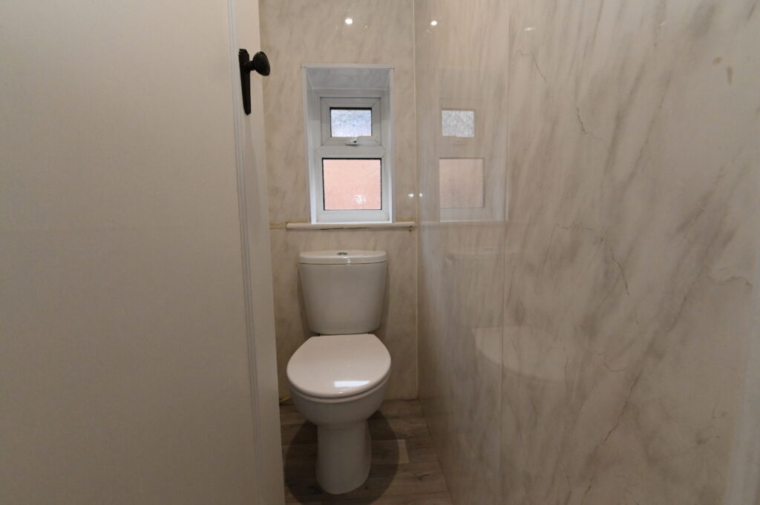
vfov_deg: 77.2
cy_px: 252
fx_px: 316
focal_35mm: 15
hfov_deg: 100.4
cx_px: 380
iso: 6400
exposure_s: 1/200
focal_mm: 15
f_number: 10
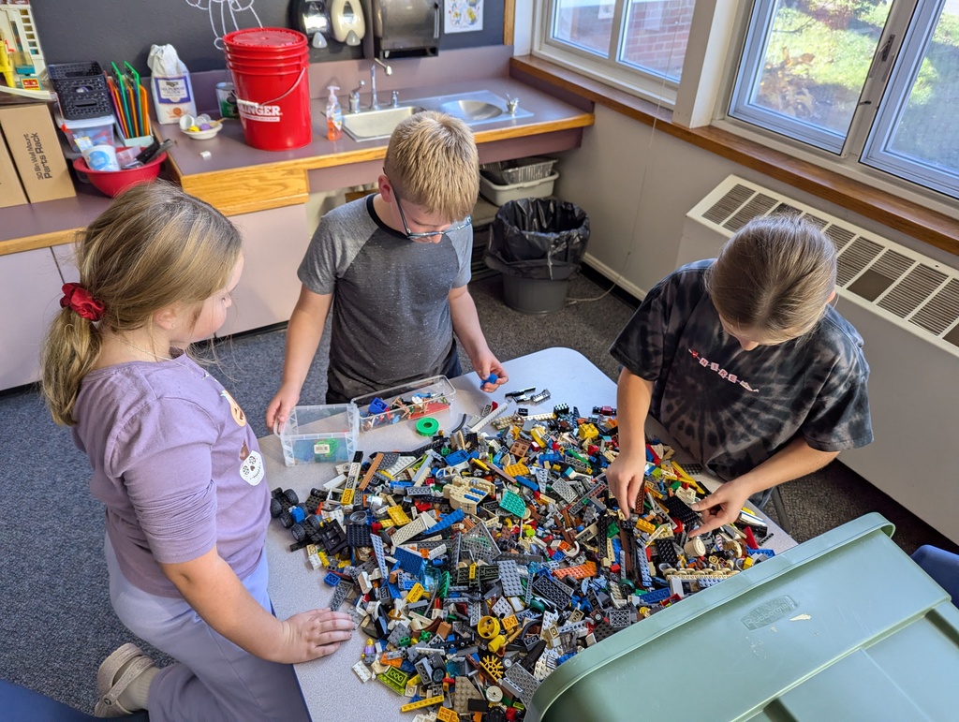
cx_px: 480
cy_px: 361
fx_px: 666
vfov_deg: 56.9
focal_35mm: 24
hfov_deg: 71.5
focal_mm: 6.81
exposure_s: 1/152
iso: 368
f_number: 1.85
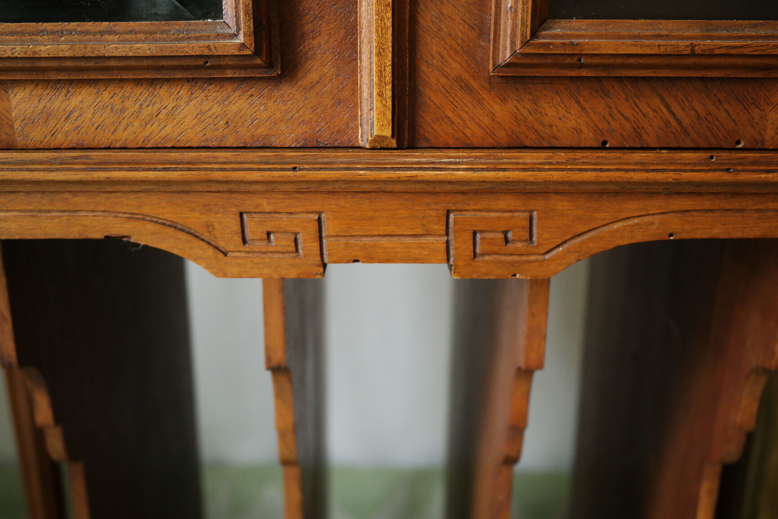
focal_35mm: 43
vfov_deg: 31.2
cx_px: 389
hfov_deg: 45.4
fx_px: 929
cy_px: 260
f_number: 6.3
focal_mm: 28
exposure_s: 1/30
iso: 800
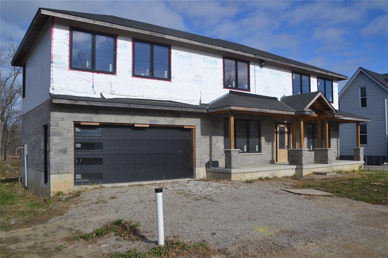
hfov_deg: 61.9
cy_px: 129
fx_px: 323
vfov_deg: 43.6
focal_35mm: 30
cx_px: 194
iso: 100
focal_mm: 20
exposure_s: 1/320
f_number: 9
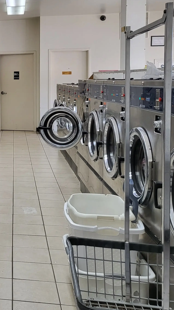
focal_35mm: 50
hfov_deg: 21.1
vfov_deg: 40.9
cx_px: -70
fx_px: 410
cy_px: 110
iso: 100
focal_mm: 4.25
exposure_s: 1/120
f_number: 1.8
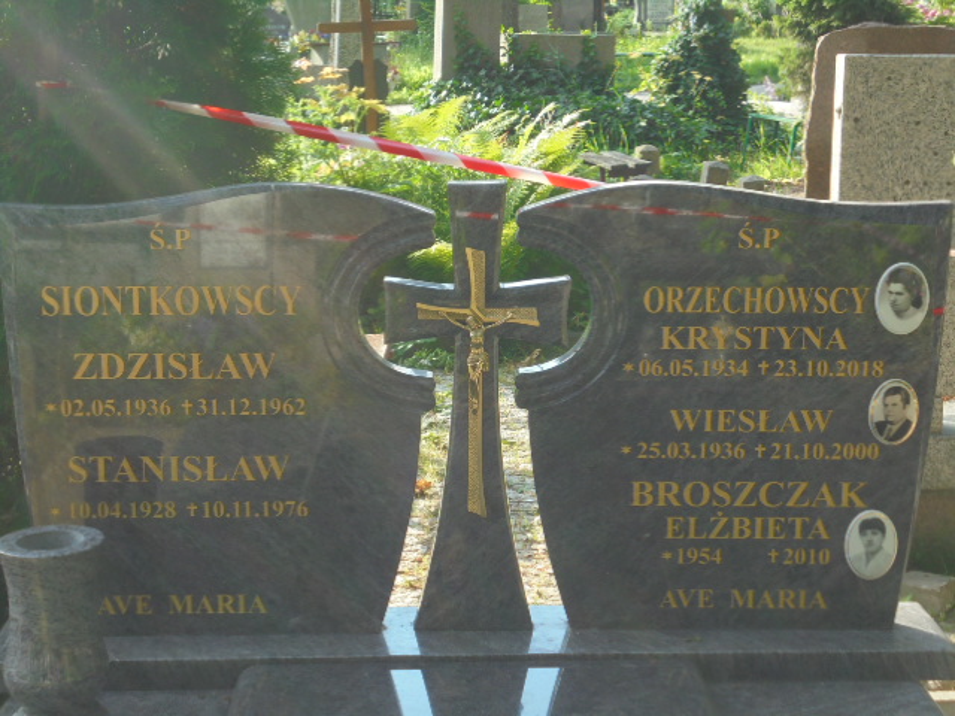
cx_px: 478
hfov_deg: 30.3
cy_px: 358
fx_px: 1766
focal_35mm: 64
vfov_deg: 22.9
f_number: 5.6
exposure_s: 1/80
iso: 100
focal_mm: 11.5
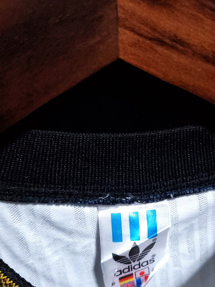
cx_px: 136
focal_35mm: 39
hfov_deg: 36.6
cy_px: 191
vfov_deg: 47.1
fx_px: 323
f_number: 1.5
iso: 500
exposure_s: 1/30
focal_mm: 4.3
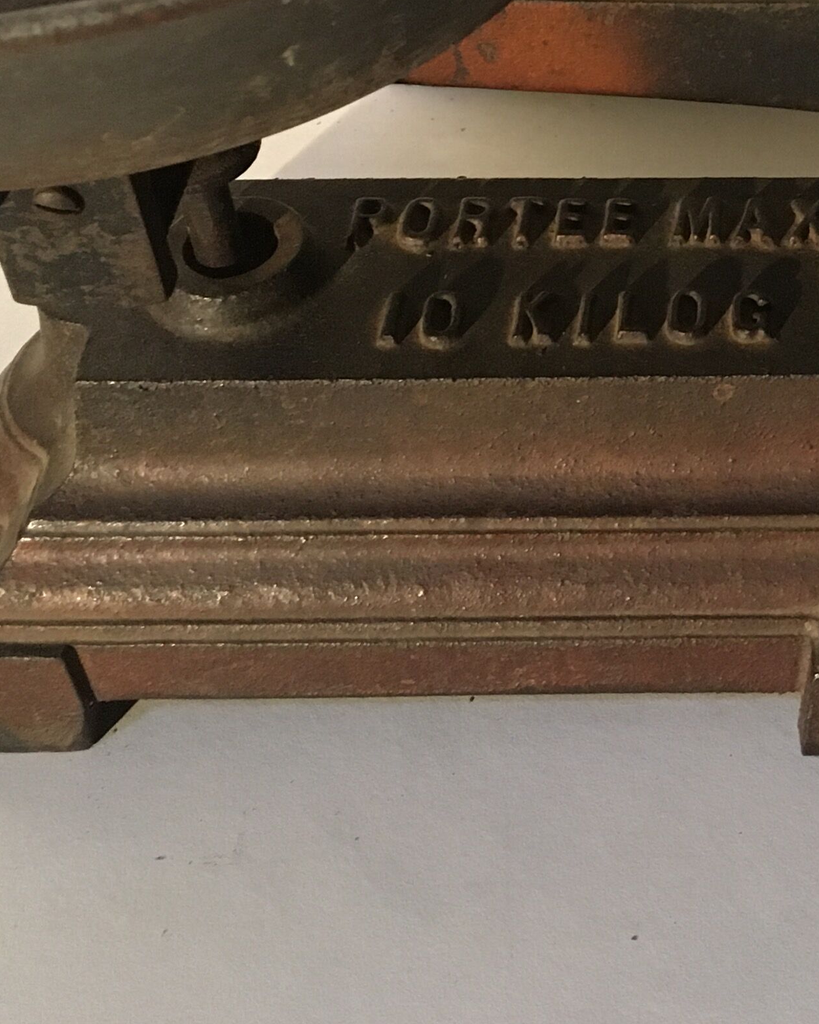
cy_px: 86
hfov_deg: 20.0
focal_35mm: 73
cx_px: 920
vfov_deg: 25.2
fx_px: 2211
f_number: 2.2
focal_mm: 4.15
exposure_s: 1/17
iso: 200
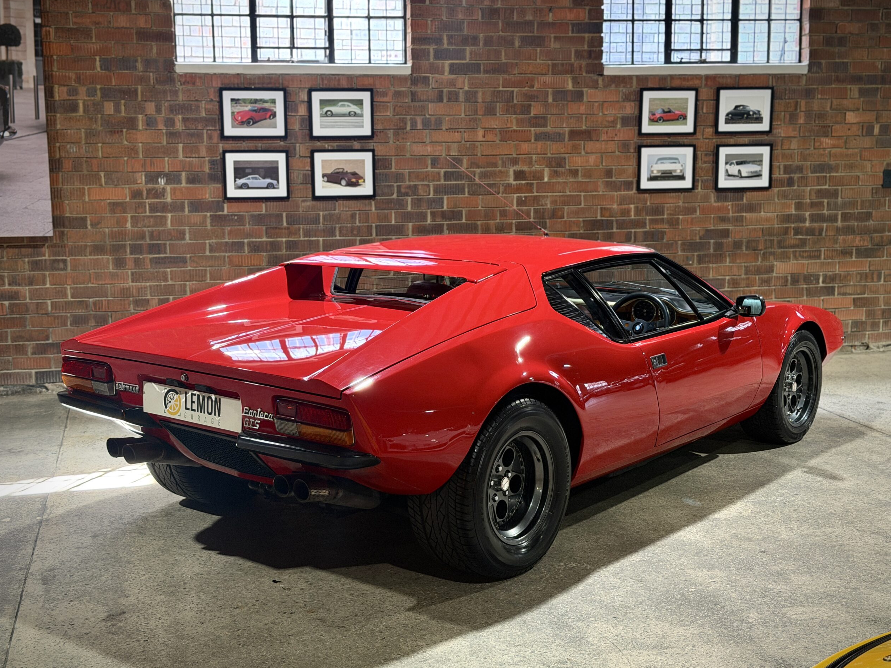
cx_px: 442
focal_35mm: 49
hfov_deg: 38.9
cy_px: 331
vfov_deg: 29.7
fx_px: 1261
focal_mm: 6.76
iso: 320
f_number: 1.78
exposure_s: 1/40
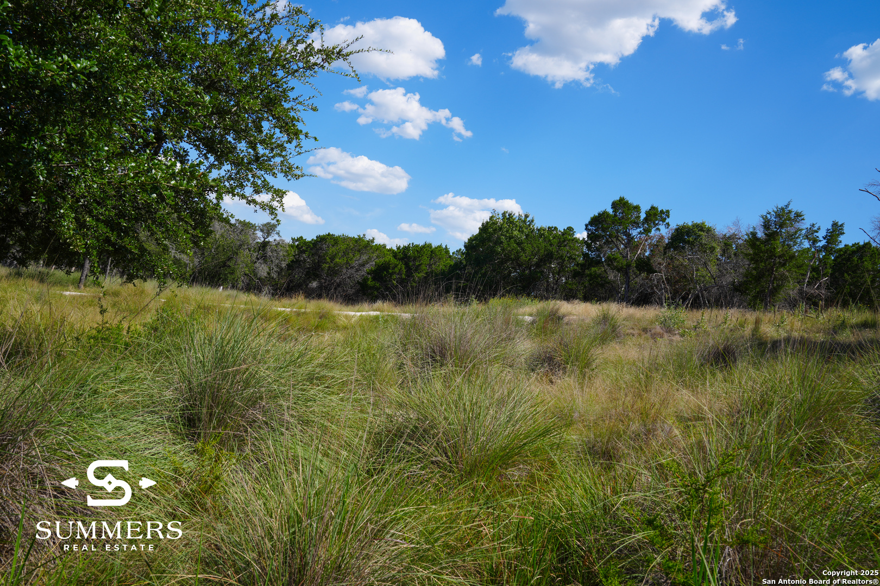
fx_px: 758
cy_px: 293
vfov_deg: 42.3
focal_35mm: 31
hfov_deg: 60.3
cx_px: 440
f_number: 10
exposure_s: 1/160
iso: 100
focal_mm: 31
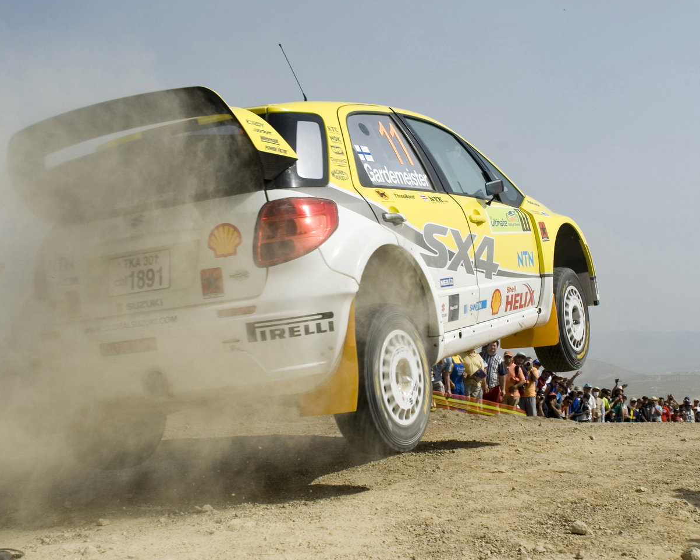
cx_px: 294
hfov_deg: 41.0
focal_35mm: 45
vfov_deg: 33.4
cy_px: 269
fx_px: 932
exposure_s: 1/1000
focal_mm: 24
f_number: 4
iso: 100
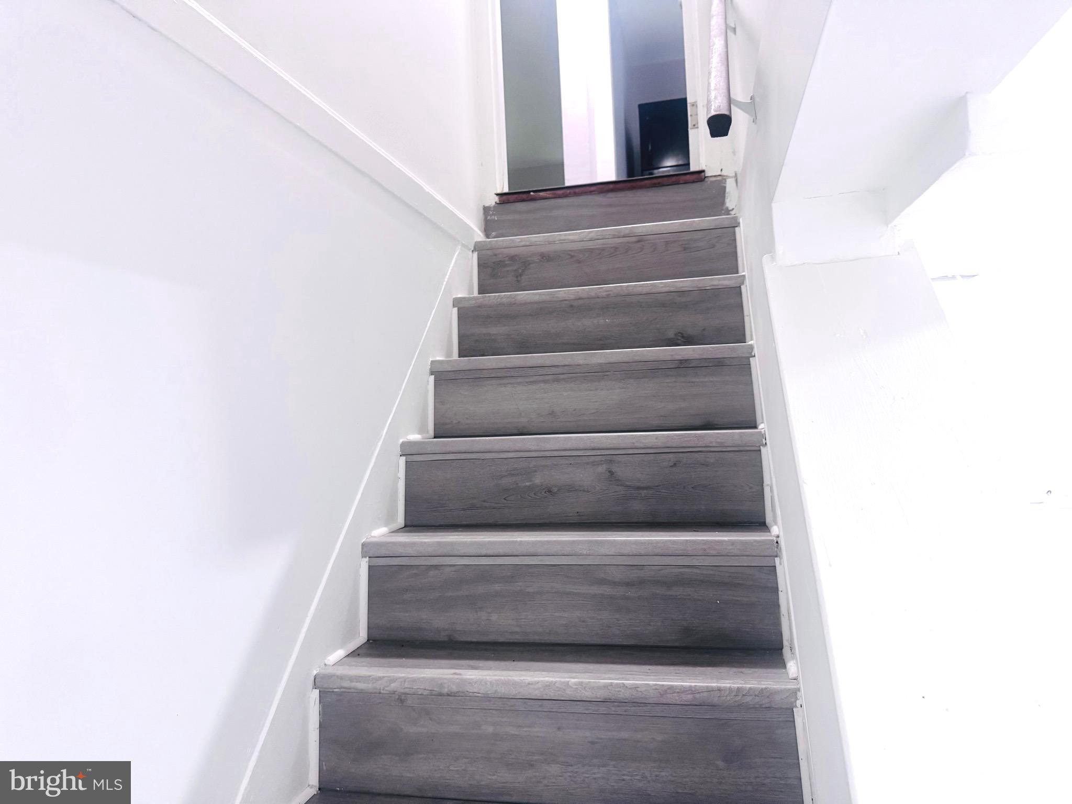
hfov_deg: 71.6
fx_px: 743
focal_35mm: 24
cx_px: 536
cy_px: 402
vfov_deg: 56.8
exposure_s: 1/60
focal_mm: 6.76
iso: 400
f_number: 1.78
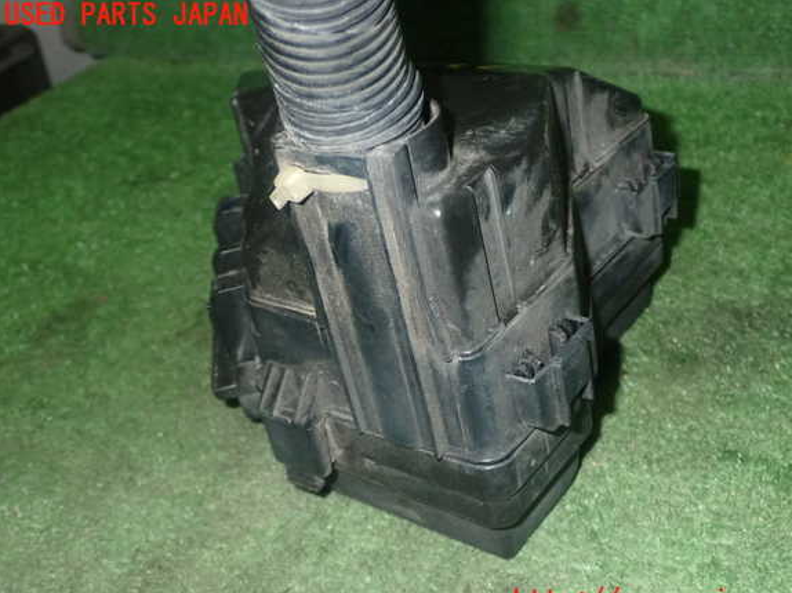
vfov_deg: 31.5
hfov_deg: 41.2
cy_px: 309
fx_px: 1052
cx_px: 411
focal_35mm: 46
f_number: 9
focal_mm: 7.84
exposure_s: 1/40
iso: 800
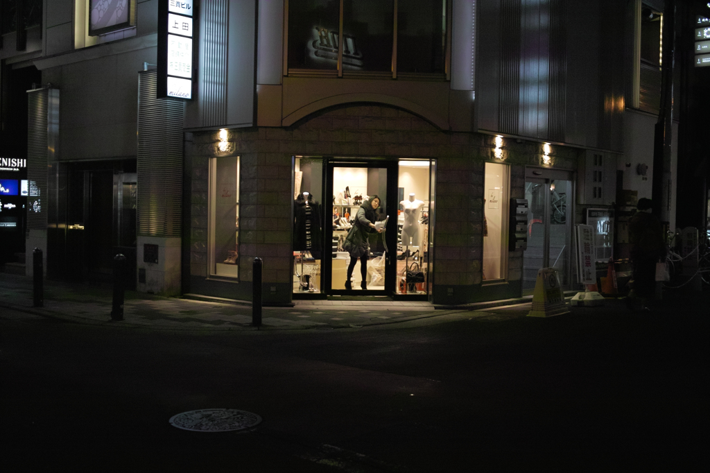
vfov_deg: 32.6
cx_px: 355
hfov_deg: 47.4
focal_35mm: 41
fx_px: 808
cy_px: 236
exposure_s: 1/60
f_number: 2.8
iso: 800
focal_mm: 24.2
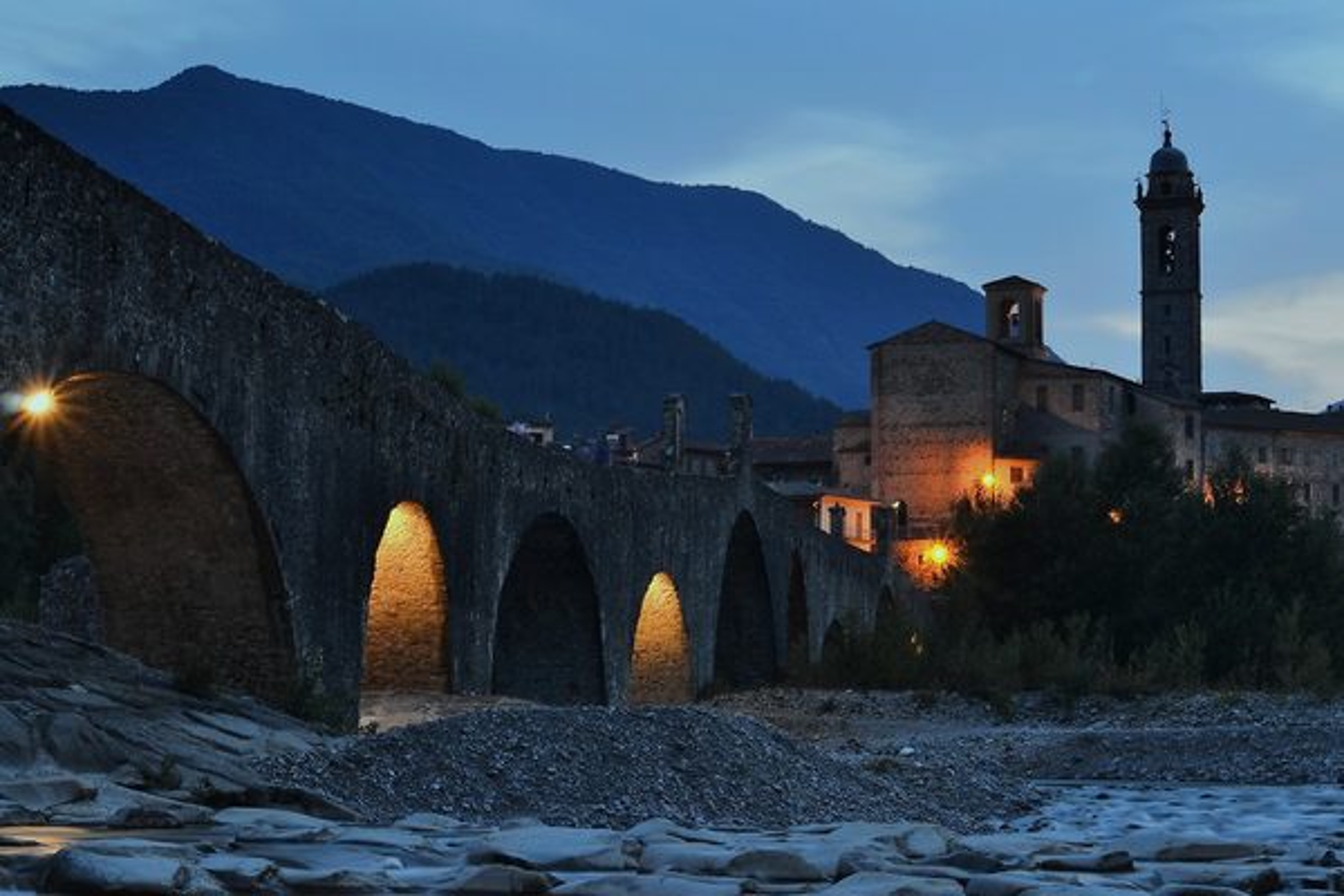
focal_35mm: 75
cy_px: 448
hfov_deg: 27.0
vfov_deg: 18.2
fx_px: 2800
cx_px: 672
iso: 100
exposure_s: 15
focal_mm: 50
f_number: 10
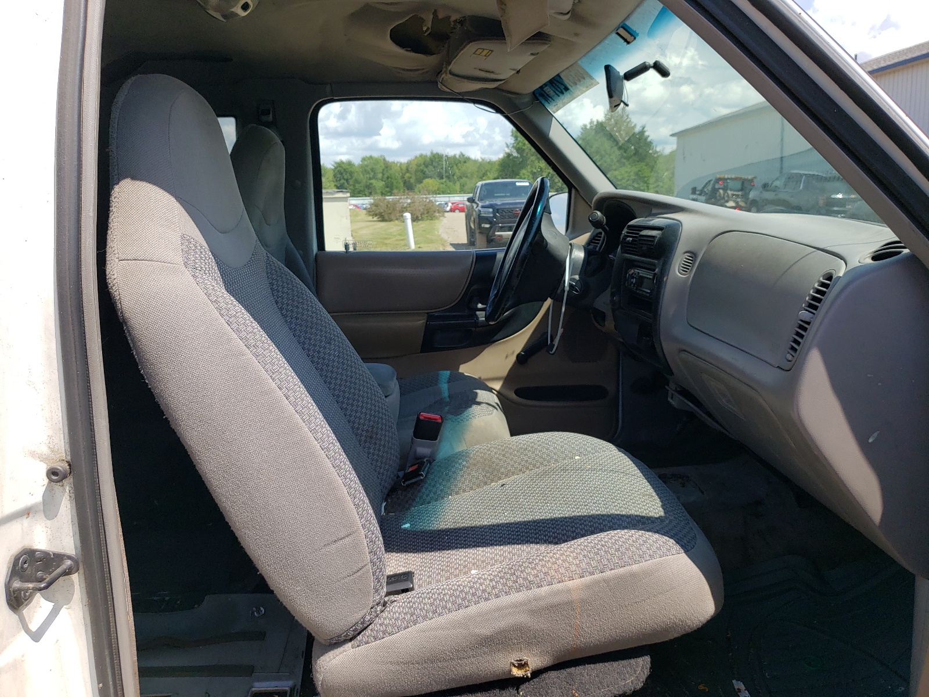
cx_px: 464
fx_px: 698
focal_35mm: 26
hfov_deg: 67.3
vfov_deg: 53.1
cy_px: 348
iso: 50
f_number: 1.5
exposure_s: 1/1667
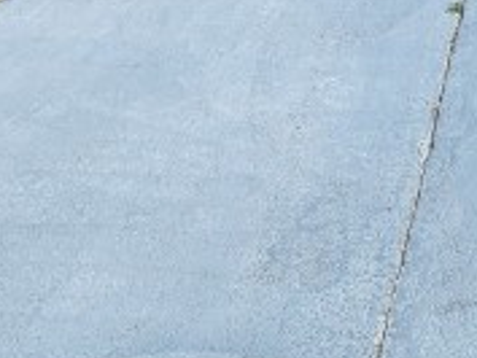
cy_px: -447
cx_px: 676
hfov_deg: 14.0
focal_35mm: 133
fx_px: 1834
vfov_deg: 10.0
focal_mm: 6.4
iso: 12
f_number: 1.8
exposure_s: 1/1061
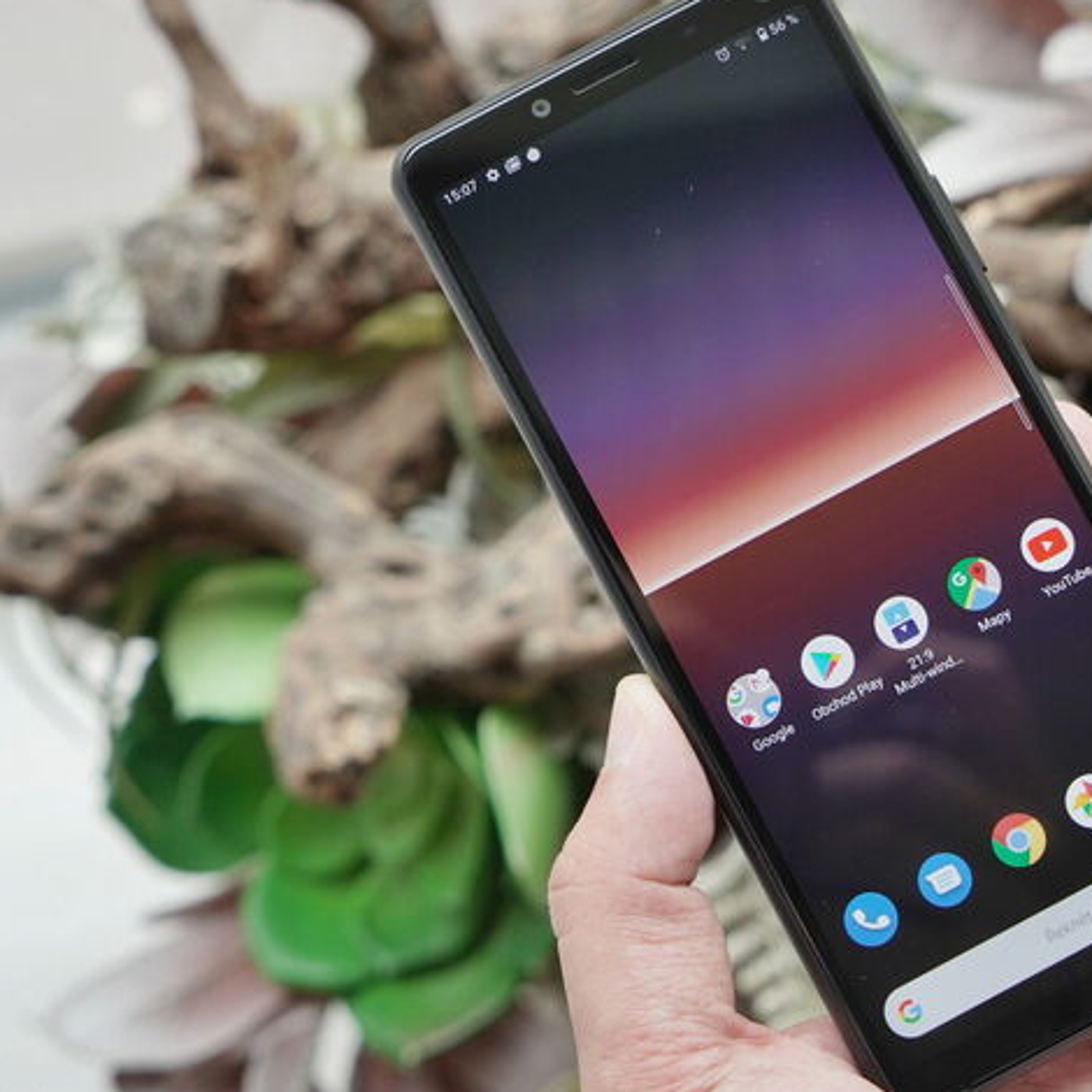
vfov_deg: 23.1
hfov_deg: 22.9
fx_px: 2677
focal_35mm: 75
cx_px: 789
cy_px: 534
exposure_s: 1/200
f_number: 6.3
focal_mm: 50
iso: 800
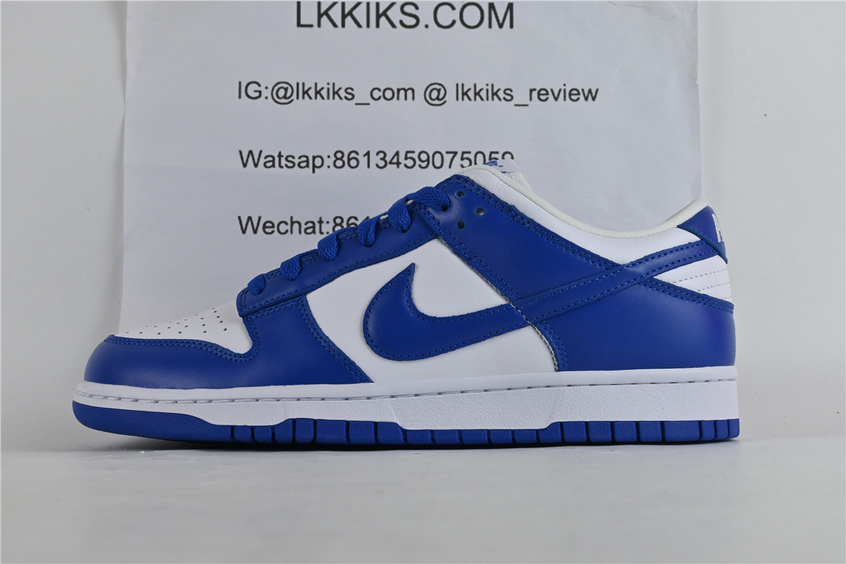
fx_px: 1304
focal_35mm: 56
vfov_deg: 24.4
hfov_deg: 35.9
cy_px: 282
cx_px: 423
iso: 1000
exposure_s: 1/160
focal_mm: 37
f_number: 10
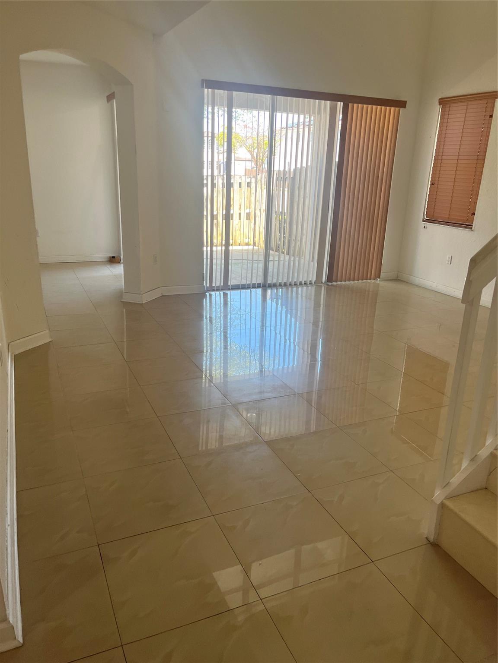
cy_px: 332
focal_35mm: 26
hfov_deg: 53.1
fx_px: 499
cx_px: 249
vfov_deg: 67.3
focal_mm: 5.1
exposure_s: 1/138
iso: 64
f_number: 1.6
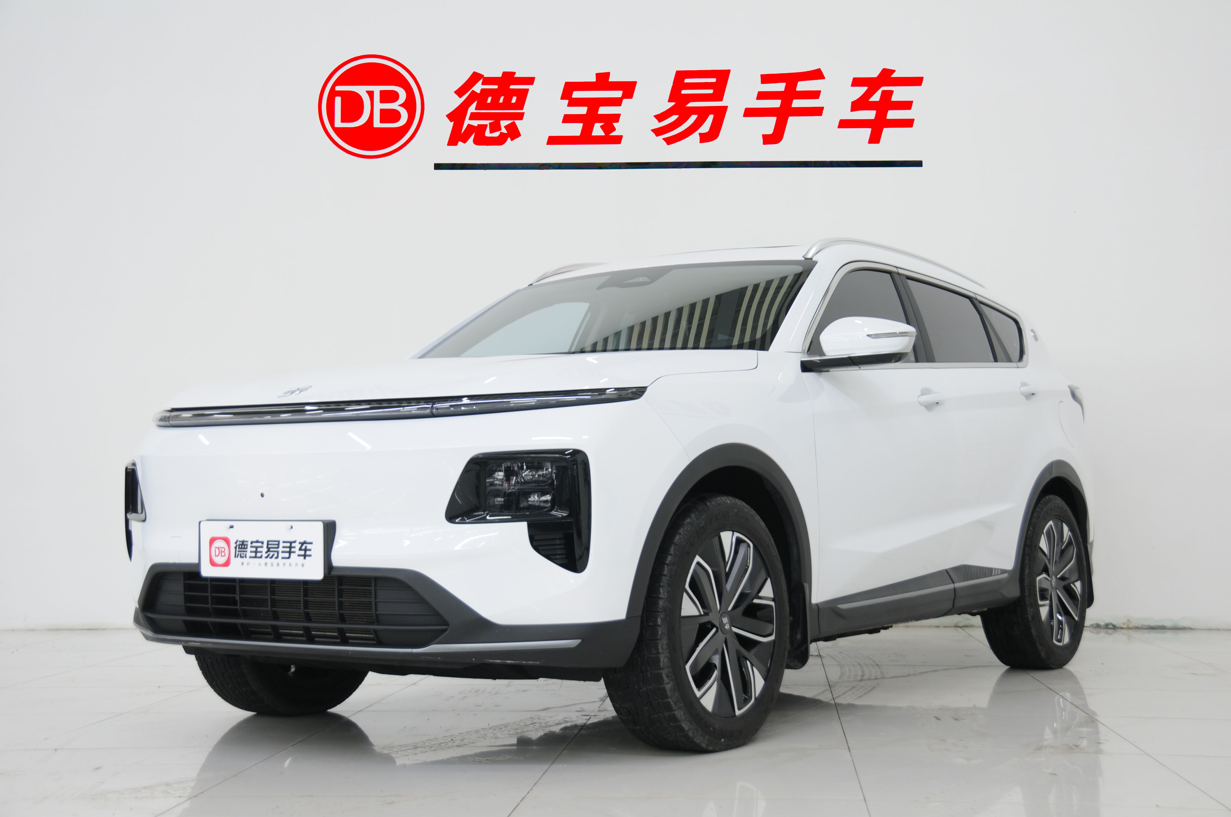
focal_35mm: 48
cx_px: 616
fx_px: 1639
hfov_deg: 41.2
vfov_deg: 28.0
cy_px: 408
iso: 200
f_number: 4.8
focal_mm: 32
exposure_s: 1/8
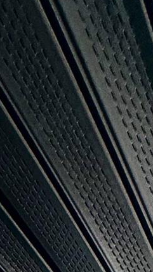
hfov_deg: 14.6
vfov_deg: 13.9
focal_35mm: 82
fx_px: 592
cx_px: 19
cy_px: 702
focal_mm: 2.22
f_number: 2.2
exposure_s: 1/99
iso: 50
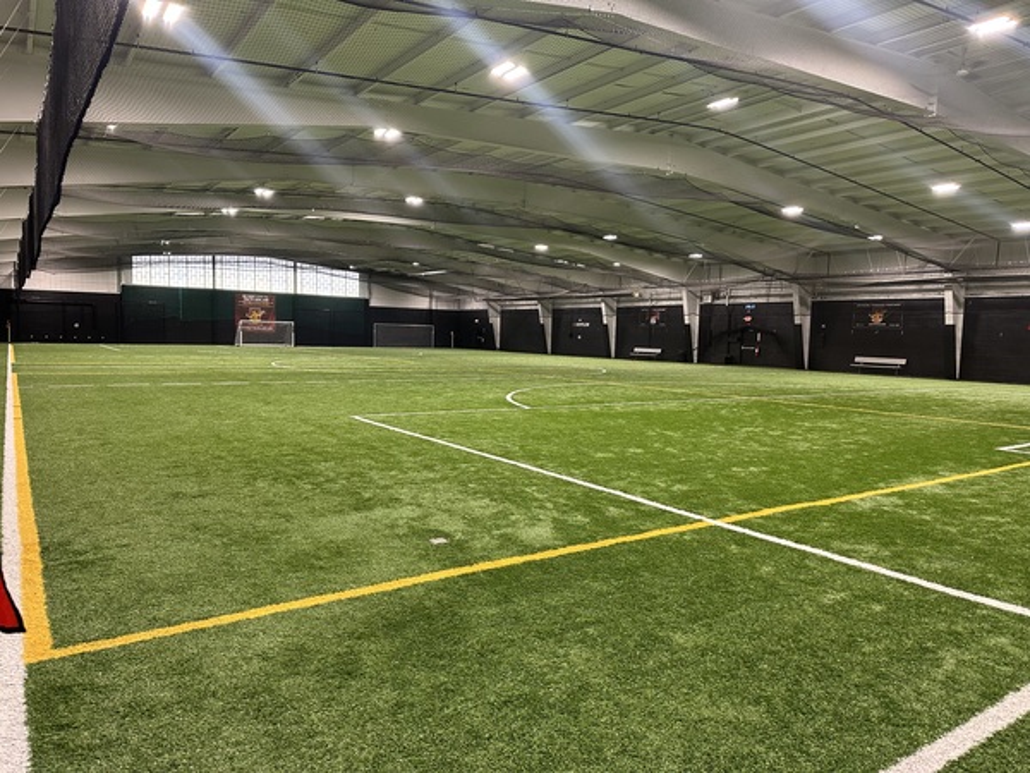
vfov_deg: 56.8
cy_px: 386
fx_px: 714
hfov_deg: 71.6
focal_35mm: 24
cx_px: 515
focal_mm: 6.86
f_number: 1.78
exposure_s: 1/60
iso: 250
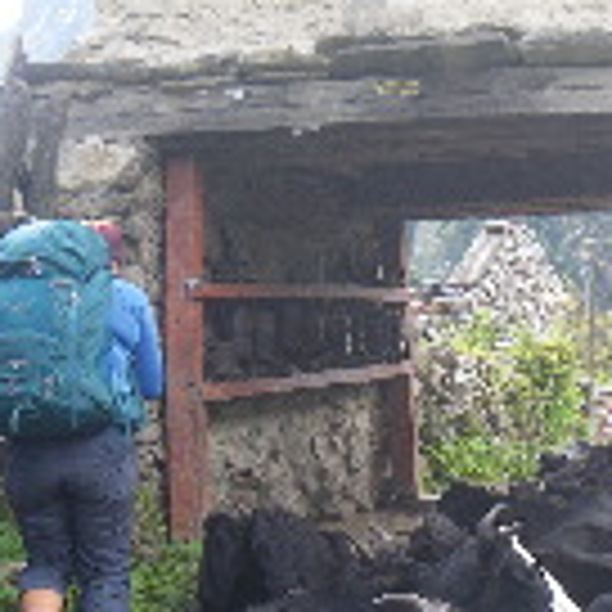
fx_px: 1400
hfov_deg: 24.3
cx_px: 490
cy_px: 441
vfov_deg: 24.4
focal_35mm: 70
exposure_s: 1/80
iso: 50
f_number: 3.5
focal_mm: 5
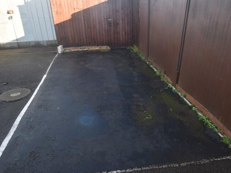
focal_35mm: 27
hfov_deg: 65.2
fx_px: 180
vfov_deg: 51.4
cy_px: 88
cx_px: 125
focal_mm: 12
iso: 400
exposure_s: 1/160
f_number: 6.3
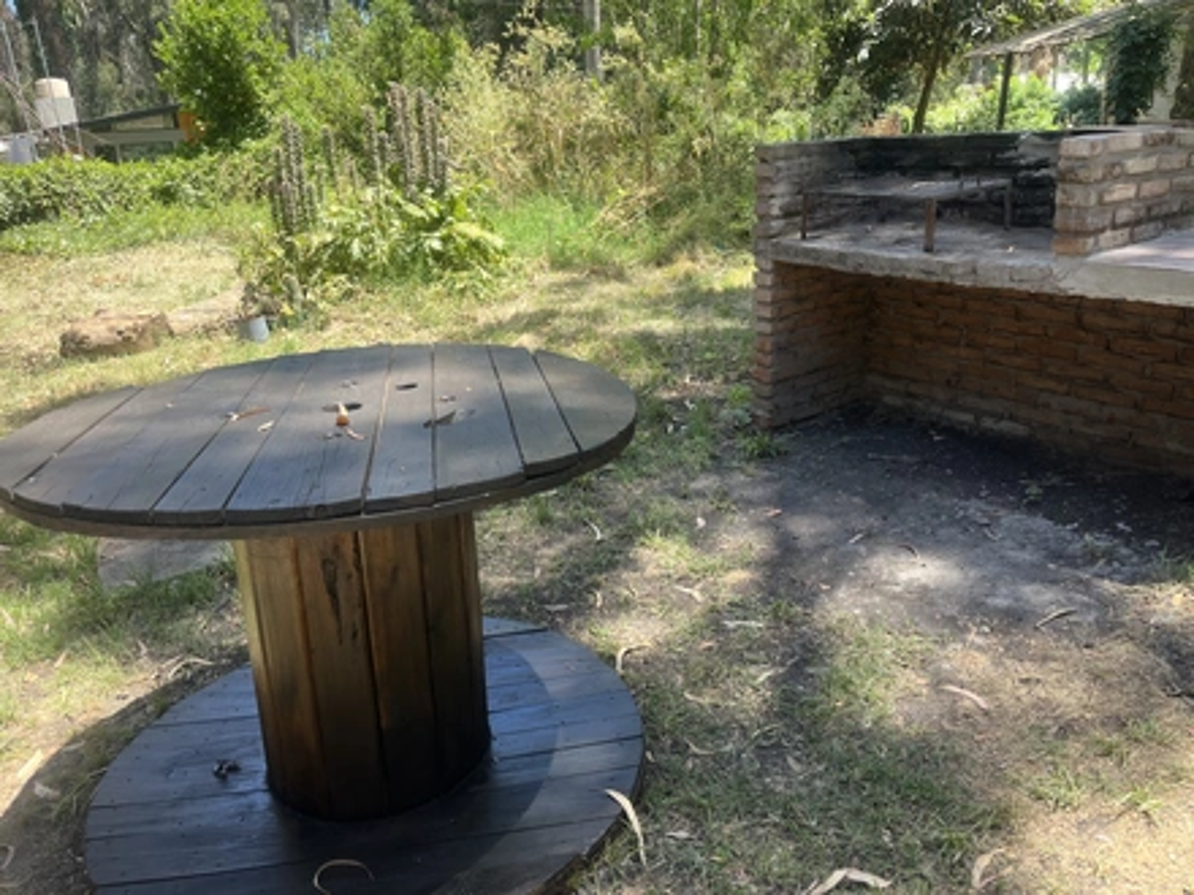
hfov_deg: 67.3
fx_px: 897
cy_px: 448
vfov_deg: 53.1
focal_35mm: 26
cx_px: 597
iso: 50
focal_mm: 5.1
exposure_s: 1/508
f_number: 1.6
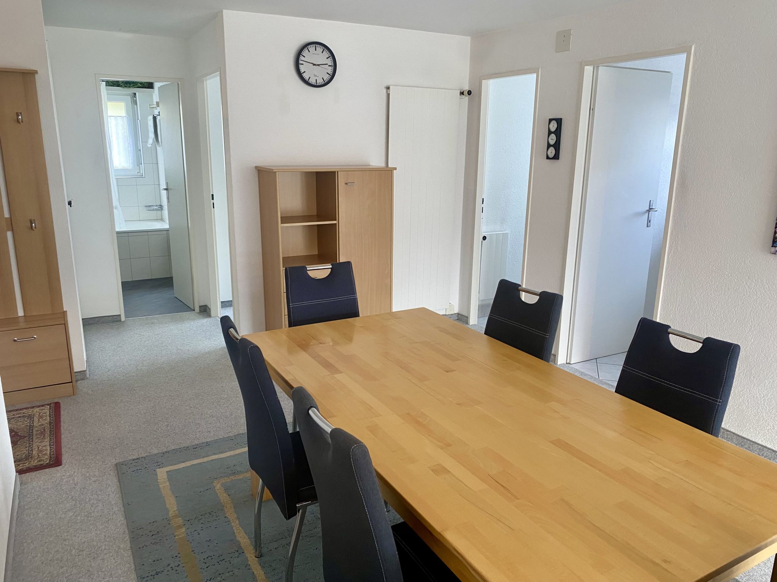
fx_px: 584
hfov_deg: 67.3
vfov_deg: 53.1
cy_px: 291
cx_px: 388
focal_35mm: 26
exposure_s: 1/50
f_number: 1.8
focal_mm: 4.25
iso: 125
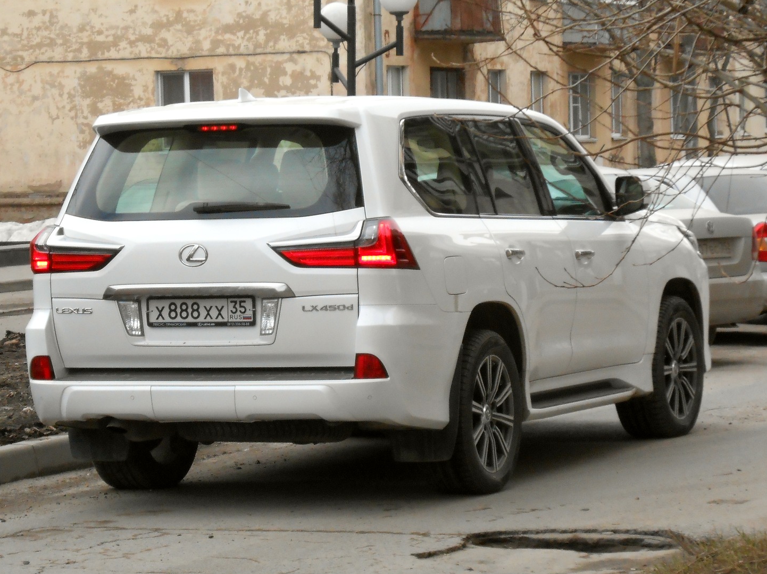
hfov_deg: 15.0
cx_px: 371
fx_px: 2922
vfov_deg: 11.2
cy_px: 281
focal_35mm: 132
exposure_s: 1/500
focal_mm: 21.2
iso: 250
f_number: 5.5
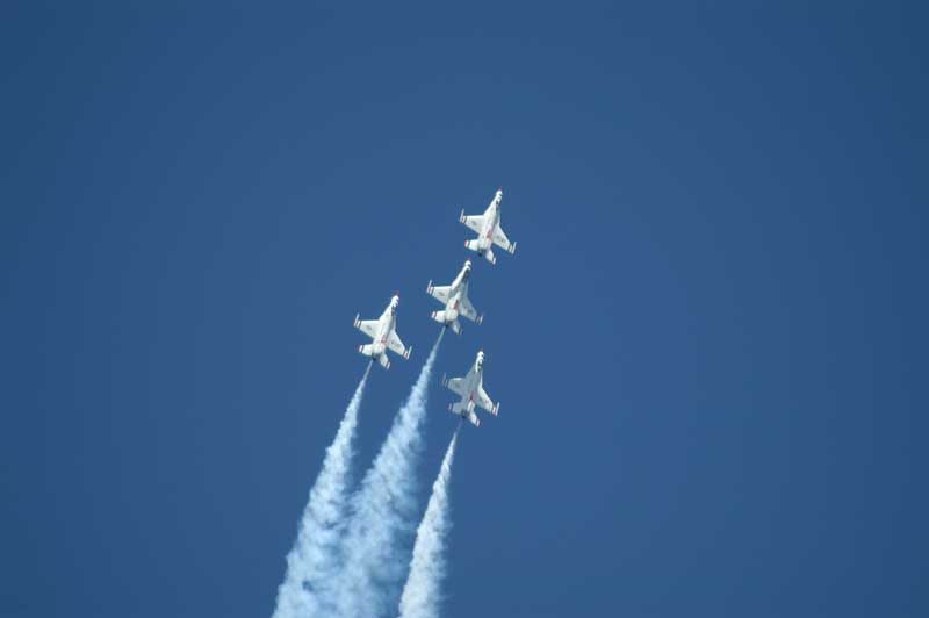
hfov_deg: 4.6
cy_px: 309
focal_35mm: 450
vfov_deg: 3.0
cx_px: 464
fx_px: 11603
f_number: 5.6
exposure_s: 1/1000
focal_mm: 300
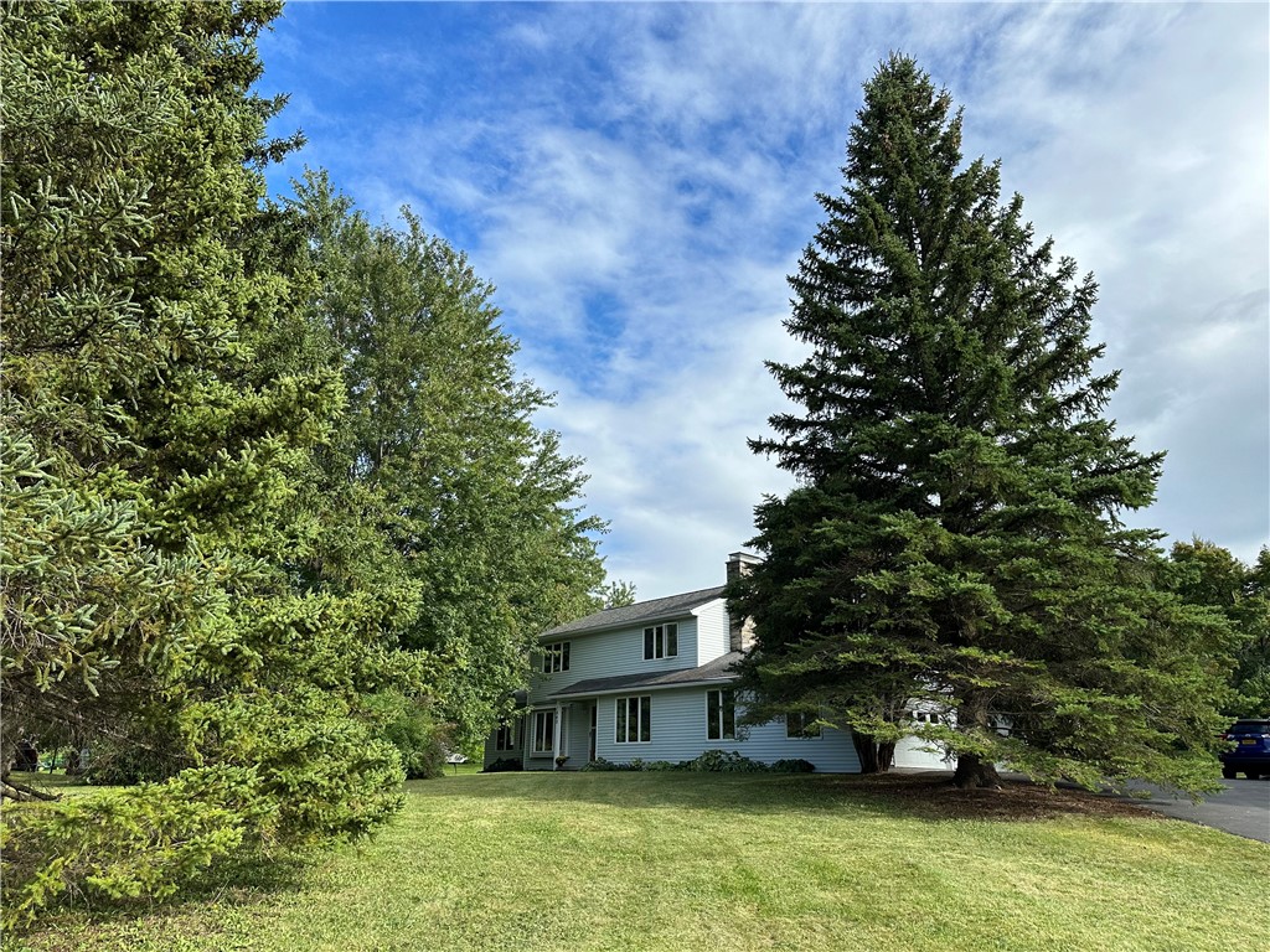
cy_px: 476
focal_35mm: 24
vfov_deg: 56.8
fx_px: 881
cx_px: 635
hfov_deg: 71.6
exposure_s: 1/3058
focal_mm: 6.86
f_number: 1.78
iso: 80
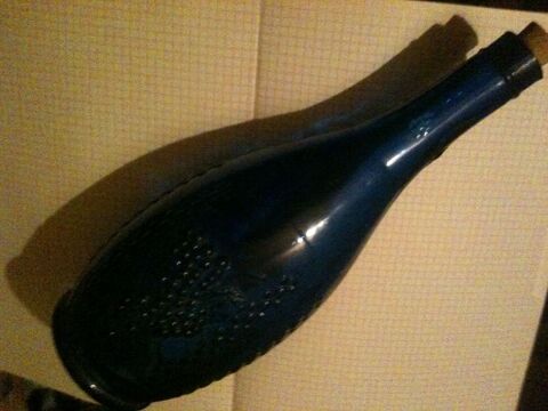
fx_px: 554
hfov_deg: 52.6
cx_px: 274
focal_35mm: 35
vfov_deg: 40.7
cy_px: 206
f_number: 2.8
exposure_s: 1/10
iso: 1000
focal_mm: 3.85
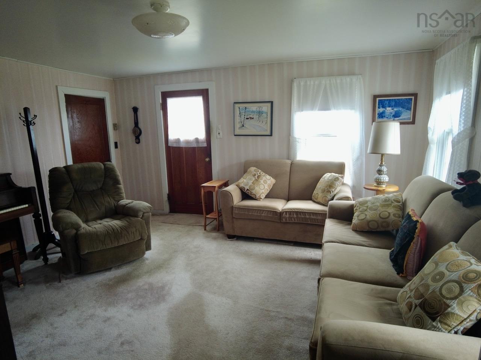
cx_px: 240
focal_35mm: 20
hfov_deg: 81.7
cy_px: 180
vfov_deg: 66.0
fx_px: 278
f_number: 1.8
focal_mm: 4.4
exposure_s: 1/13
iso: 200
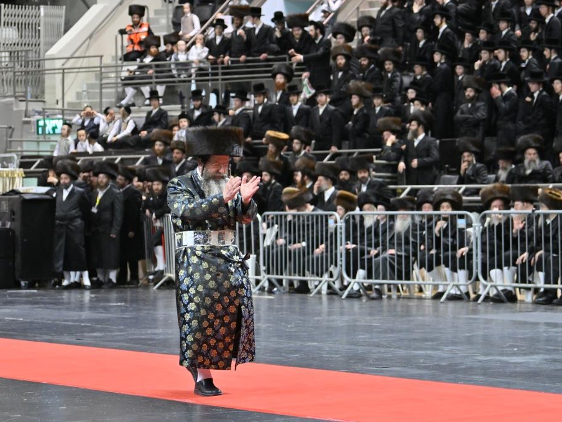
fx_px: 1981
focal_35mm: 122
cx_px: 256
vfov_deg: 12.1
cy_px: 210
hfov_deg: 16.1
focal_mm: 75
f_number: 2.8
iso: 1000
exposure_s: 1/200
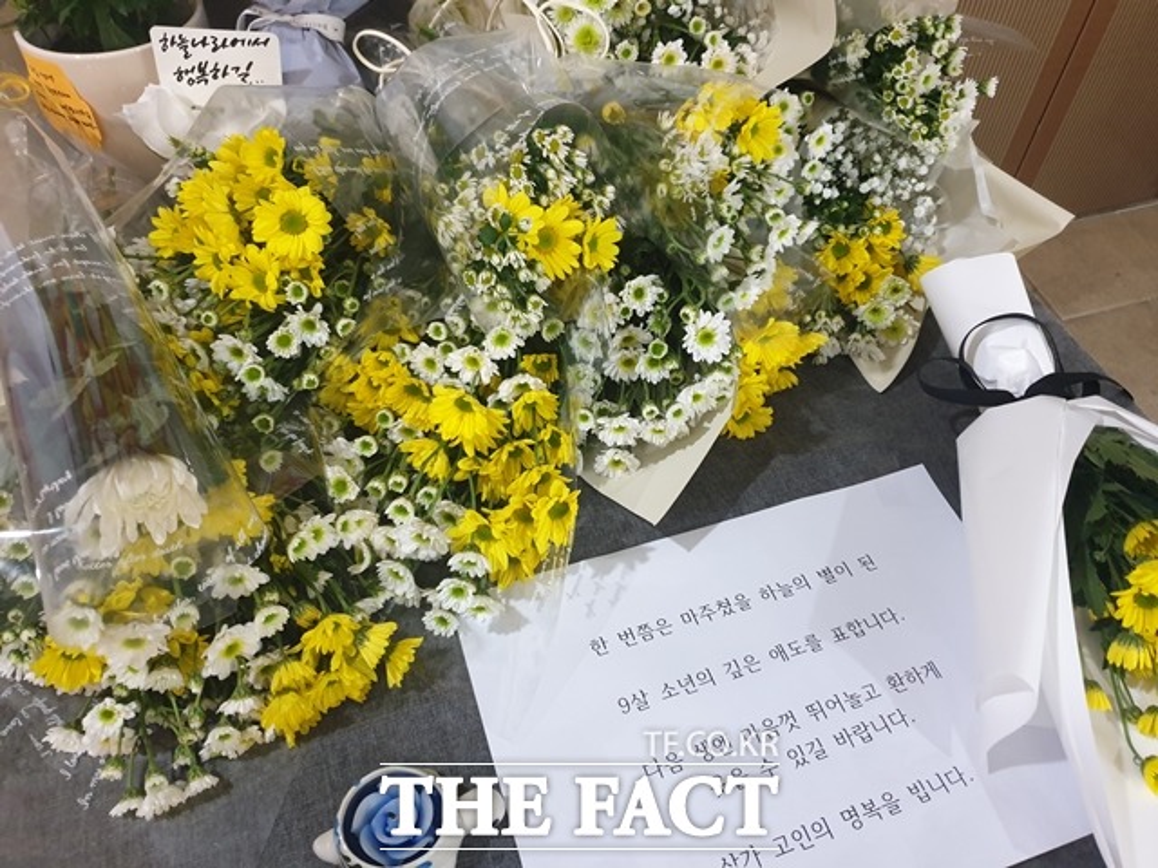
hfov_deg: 67.3
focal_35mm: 26
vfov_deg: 53.1
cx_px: 579
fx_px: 870
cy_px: 434
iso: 320
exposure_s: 1/30
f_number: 1.5
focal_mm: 4.3
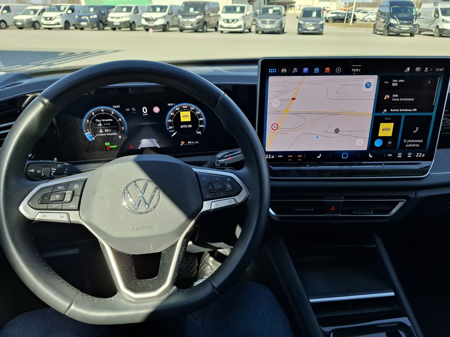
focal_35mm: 23
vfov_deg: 58.9
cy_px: 168
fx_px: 299
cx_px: 225
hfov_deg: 73.9
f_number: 1.8
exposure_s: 1/261
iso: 50
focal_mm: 5.54
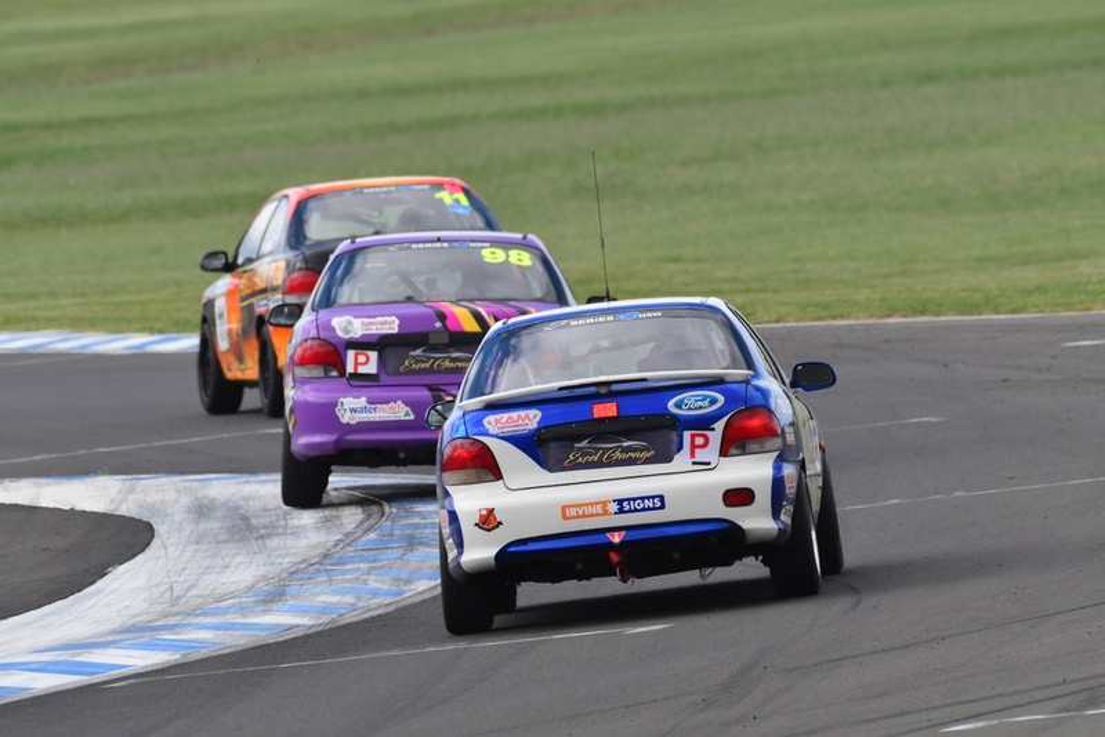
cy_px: 368
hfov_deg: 2.7
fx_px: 23028
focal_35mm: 750
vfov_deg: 1.8
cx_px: 552
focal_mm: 500
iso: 400
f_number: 9
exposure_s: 1/500
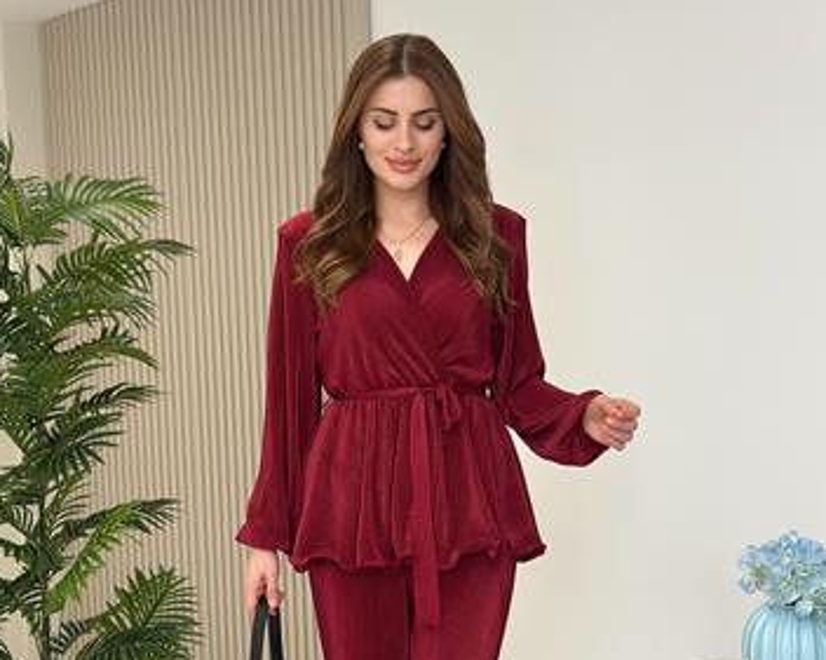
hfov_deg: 26.8
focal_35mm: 71
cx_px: 422
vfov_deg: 21.3
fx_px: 1734
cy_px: 509
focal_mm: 6.86
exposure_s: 1/369
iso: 80
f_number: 1.78
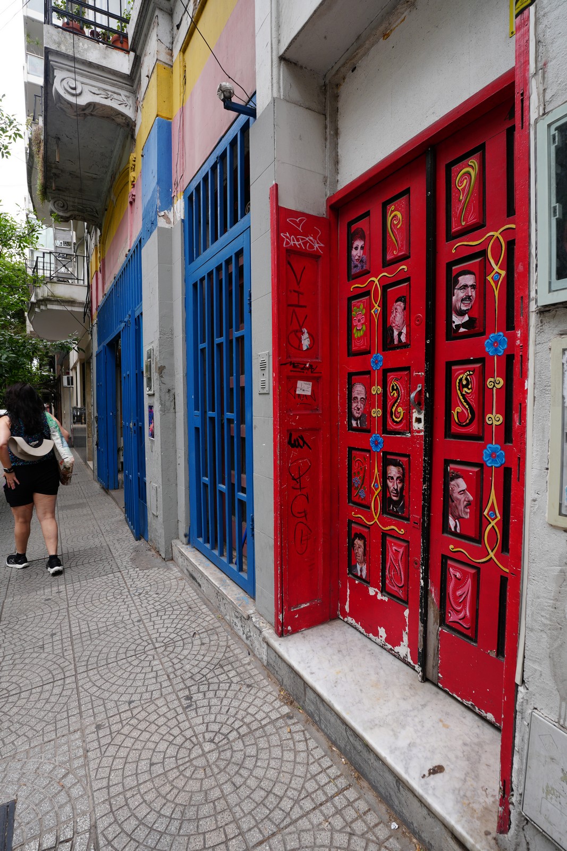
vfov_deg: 95.0
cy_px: 426
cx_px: 284
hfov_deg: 72.1
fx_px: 390
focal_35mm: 16
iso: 100
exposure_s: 1/80
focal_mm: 11
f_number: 5.6
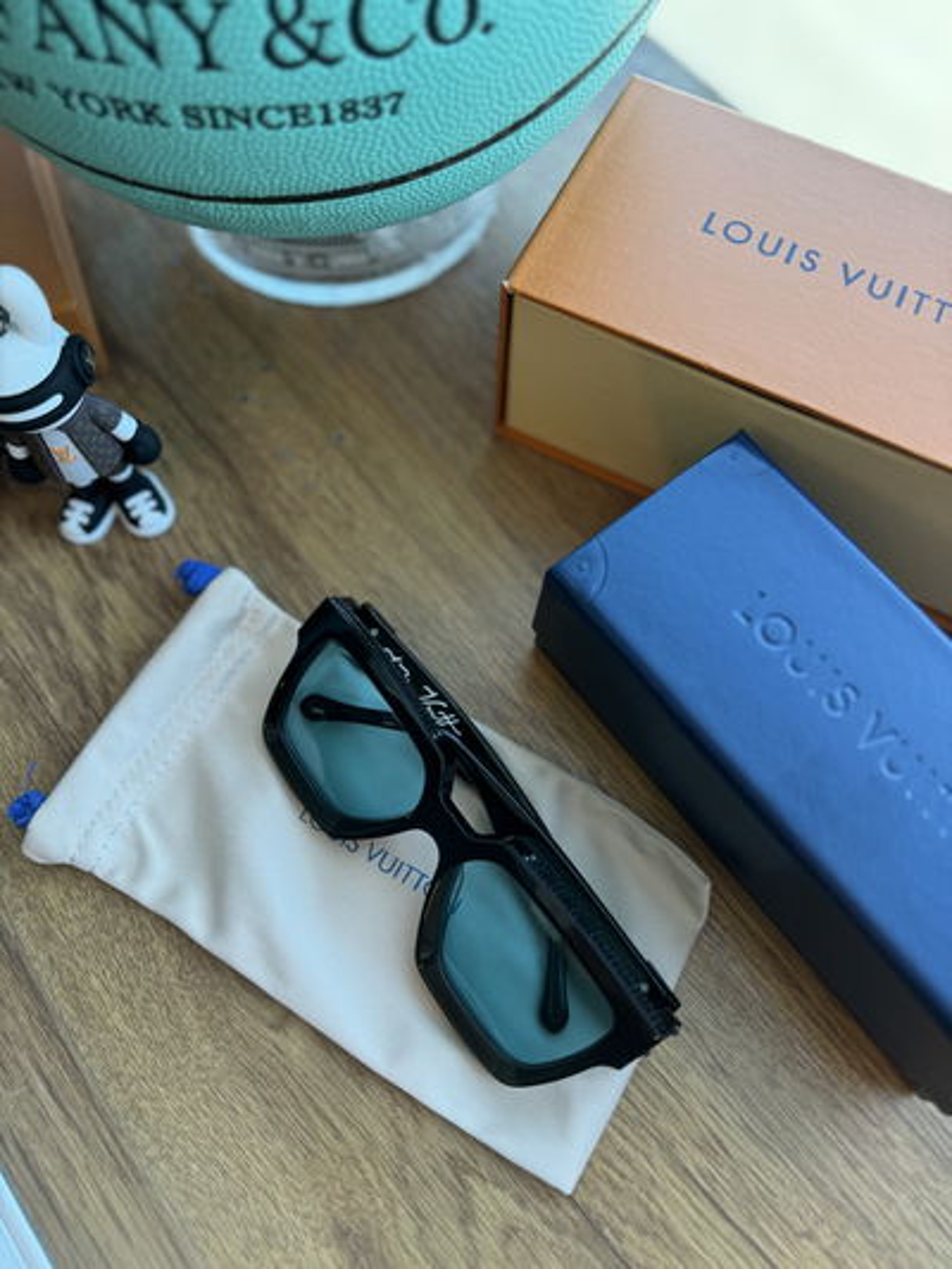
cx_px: 476
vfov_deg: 71.6
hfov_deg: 56.8
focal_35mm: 24
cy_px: 634
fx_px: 880
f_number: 1.78
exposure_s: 1/121
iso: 100
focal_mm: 6.76
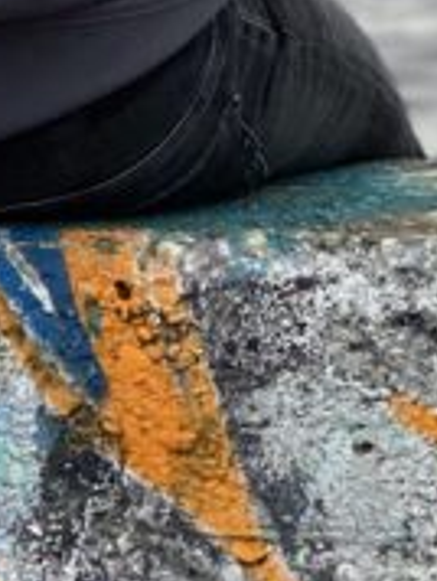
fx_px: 5021
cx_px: -359
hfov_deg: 4.9
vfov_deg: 6.5
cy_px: -326
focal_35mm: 299
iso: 20
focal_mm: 6
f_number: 2
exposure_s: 1/1020
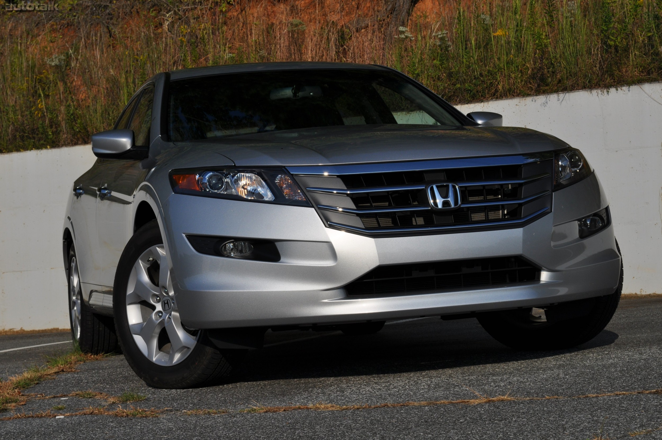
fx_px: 1515
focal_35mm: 82
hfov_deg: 24.6
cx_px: 331
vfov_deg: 16.5
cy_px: 220
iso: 200
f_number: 13
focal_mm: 55
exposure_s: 1/640
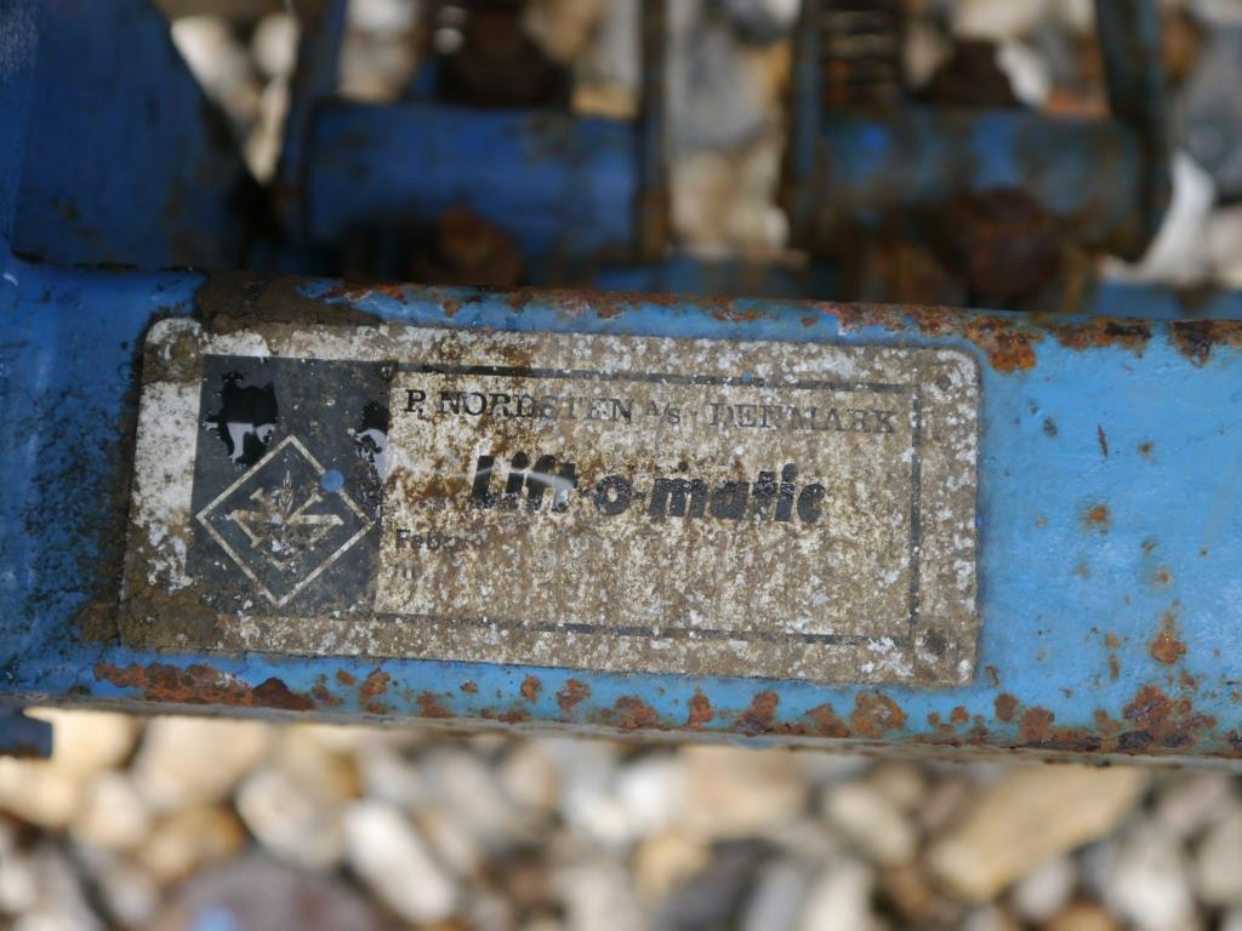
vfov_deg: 28.0
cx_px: 621
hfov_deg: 36.8
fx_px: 1866
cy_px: 466
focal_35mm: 52
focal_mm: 26
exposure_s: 1/60
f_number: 4.7
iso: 160
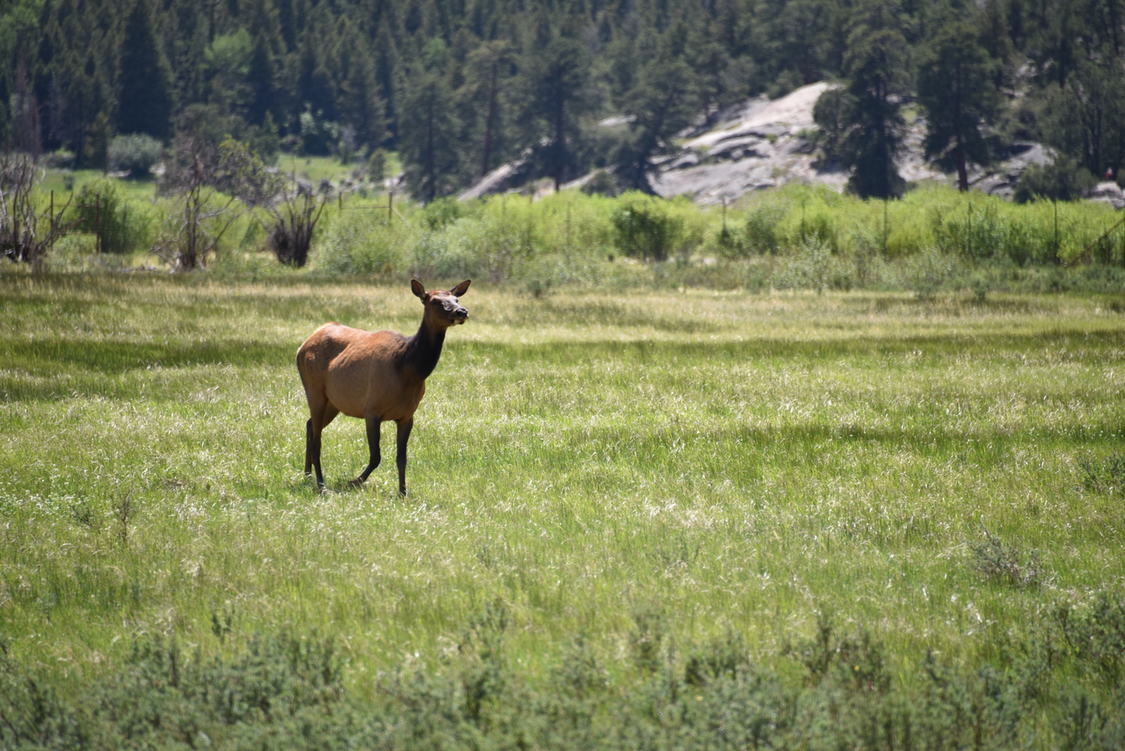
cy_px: 376
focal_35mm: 300
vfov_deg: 4.6
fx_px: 9377
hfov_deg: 6.9
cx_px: 562
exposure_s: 1/640
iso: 280
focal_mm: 300
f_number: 5.6
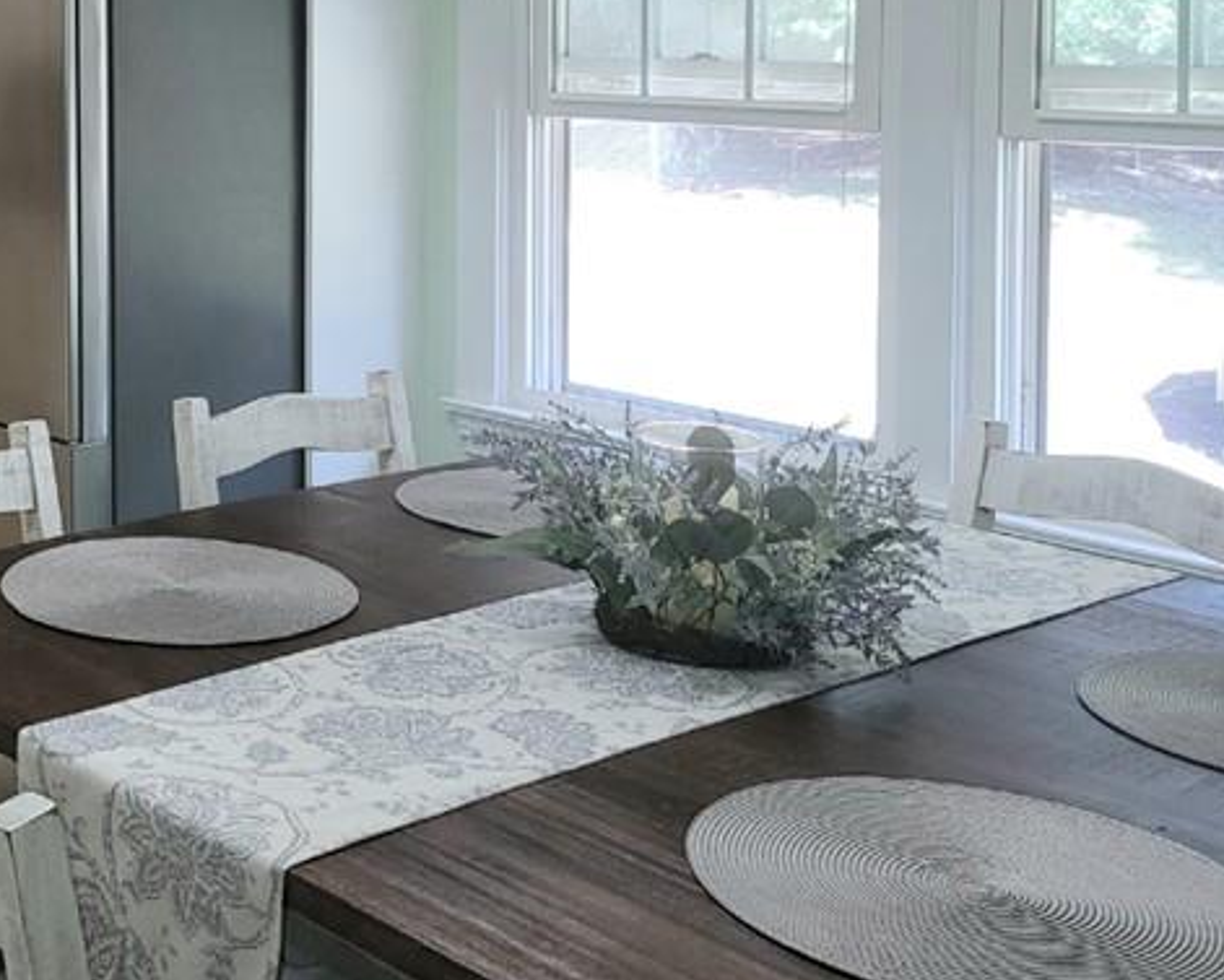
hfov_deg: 32.0
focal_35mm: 53
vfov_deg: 27.8
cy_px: 151
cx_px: -55
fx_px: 1920
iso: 80
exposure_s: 1/60.2
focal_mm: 7
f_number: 1.8
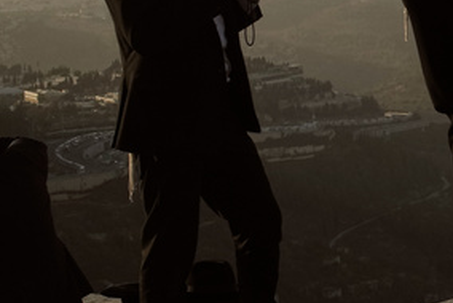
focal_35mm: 126
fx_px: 1587
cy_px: 63
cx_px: 638
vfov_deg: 10.9
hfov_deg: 15.3
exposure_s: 1/1000
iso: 500
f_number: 11
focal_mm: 35
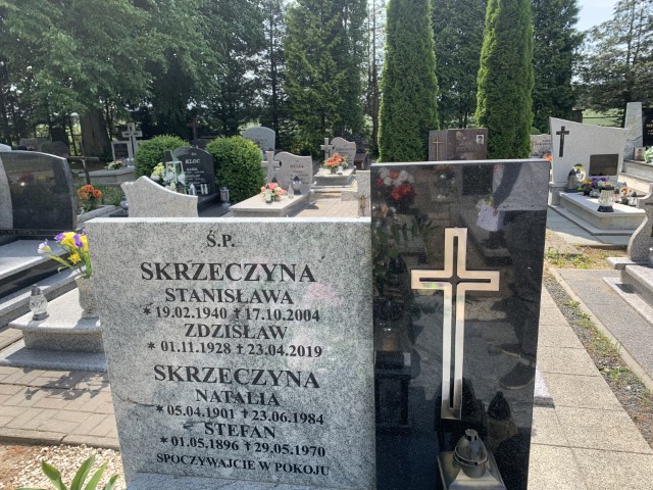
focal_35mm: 26
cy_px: 245
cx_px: 326
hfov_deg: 67.3
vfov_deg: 53.1
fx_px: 490
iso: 25
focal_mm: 4.25
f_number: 1.8
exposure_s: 1/777
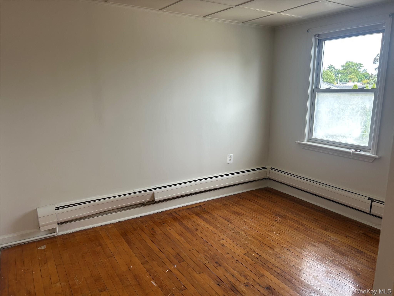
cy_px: 148
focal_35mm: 26
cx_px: 197
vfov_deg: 53.1
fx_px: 296
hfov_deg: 67.3
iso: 64
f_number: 1.5
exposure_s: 1/131
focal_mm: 5.7
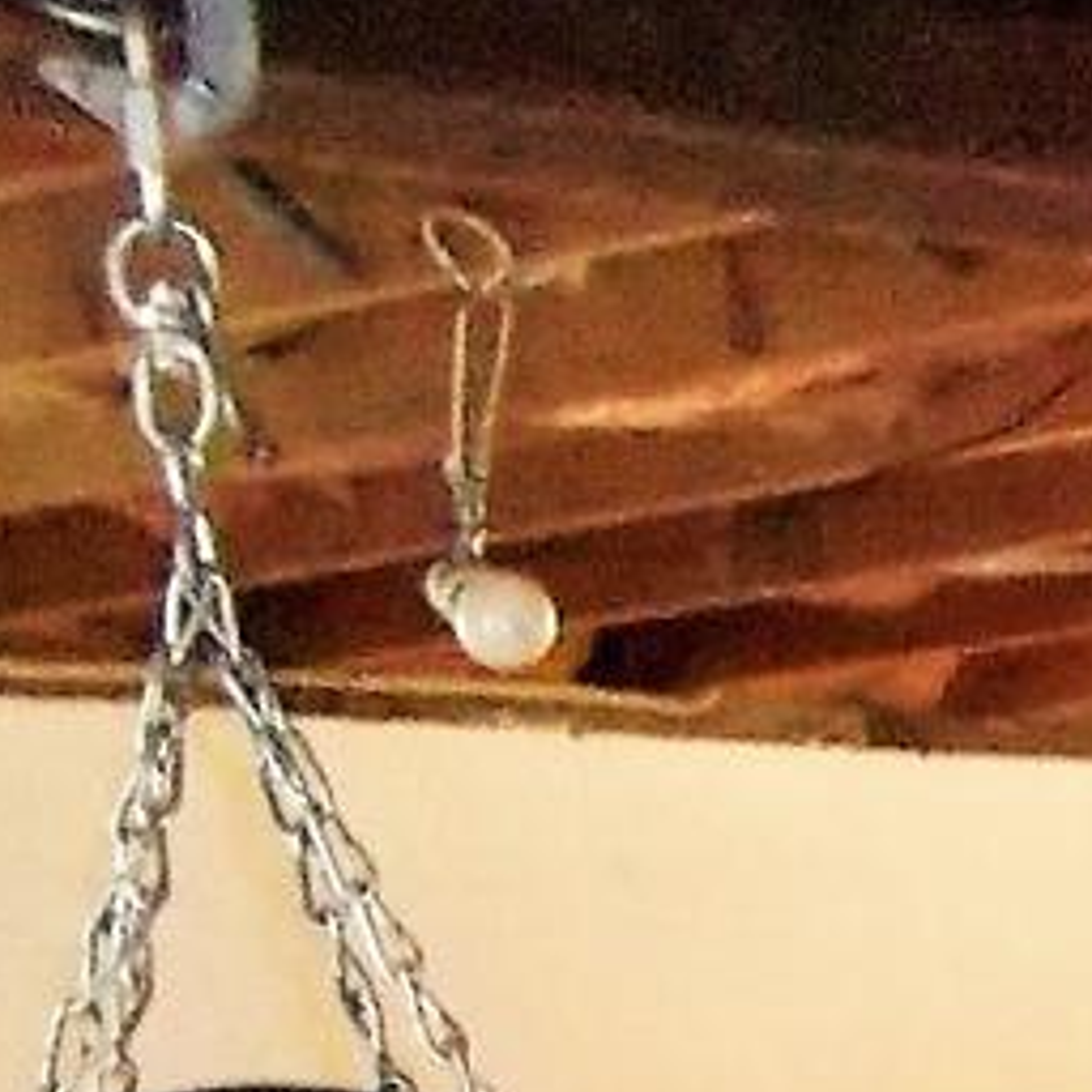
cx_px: 3250
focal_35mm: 226
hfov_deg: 7.0
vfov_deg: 7.3
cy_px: 2440
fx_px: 8066
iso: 320
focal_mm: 5.7
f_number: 2.9
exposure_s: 1/40
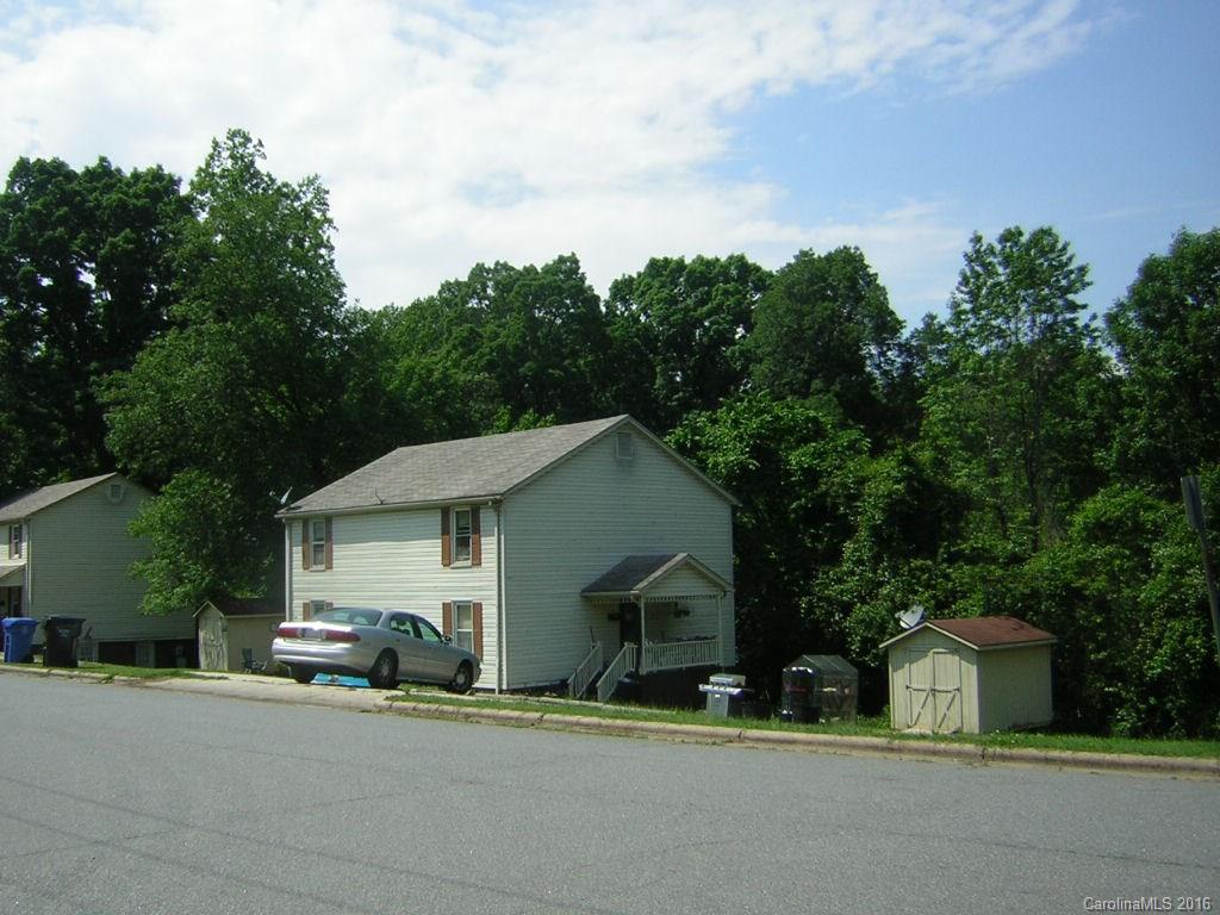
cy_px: 458
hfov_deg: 51.4
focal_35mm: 36
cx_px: 610
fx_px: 1269
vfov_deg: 39.7
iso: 50
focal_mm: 4.7
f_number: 5.2
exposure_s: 1/431
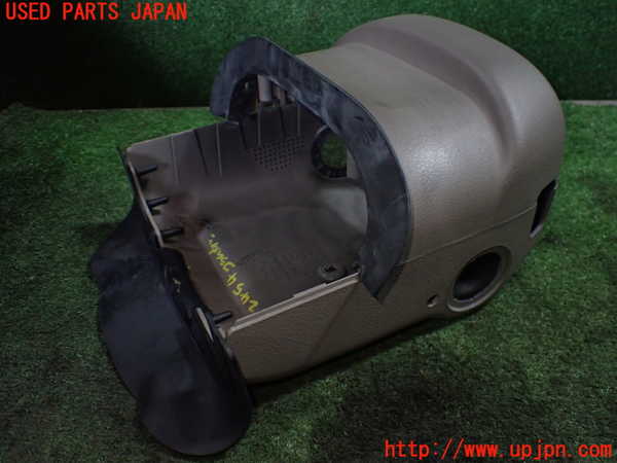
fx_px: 535
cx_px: 308
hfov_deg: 60.0
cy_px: 232
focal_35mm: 30
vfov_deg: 46.8
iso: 500
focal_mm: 5.4
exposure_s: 1/125
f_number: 2.3
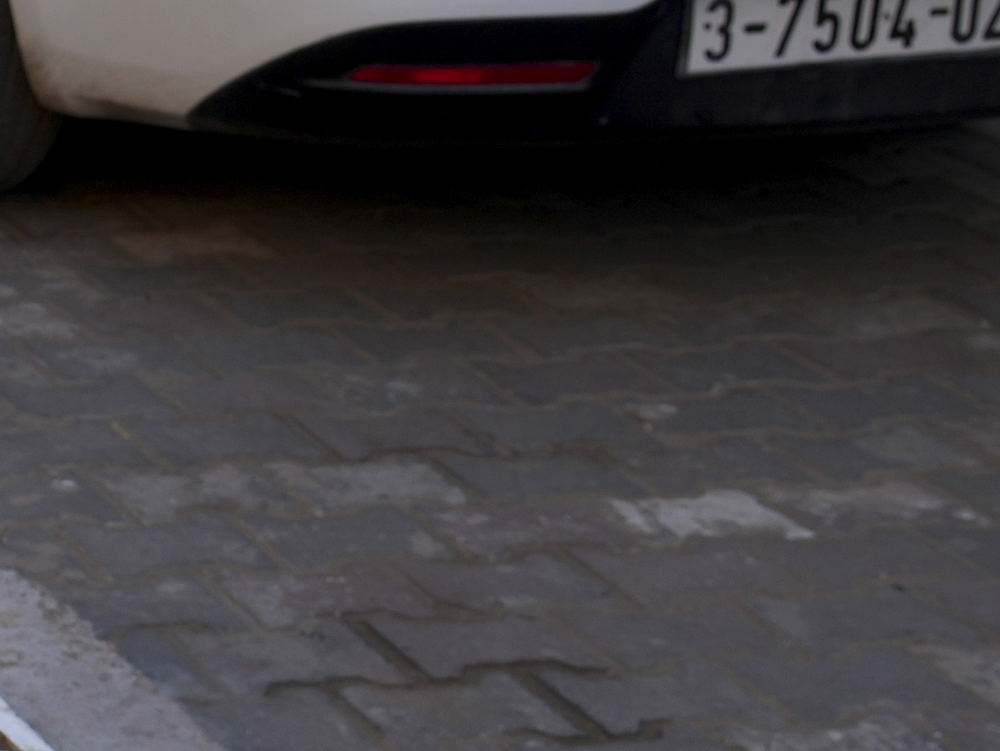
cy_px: 684
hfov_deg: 13.6
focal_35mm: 119
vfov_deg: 12.4
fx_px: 3438
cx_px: -1129
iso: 100
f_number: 4.5
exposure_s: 1/100
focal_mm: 24
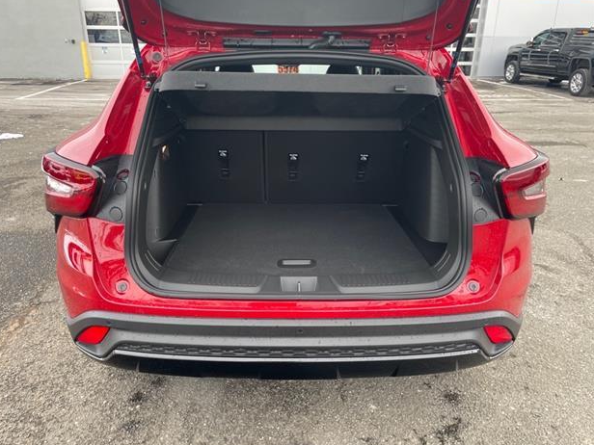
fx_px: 463
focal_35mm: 27
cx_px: 287
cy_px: 222
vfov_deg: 51.4
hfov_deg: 65.3
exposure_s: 1/91
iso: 125
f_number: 1.6
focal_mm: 4.2
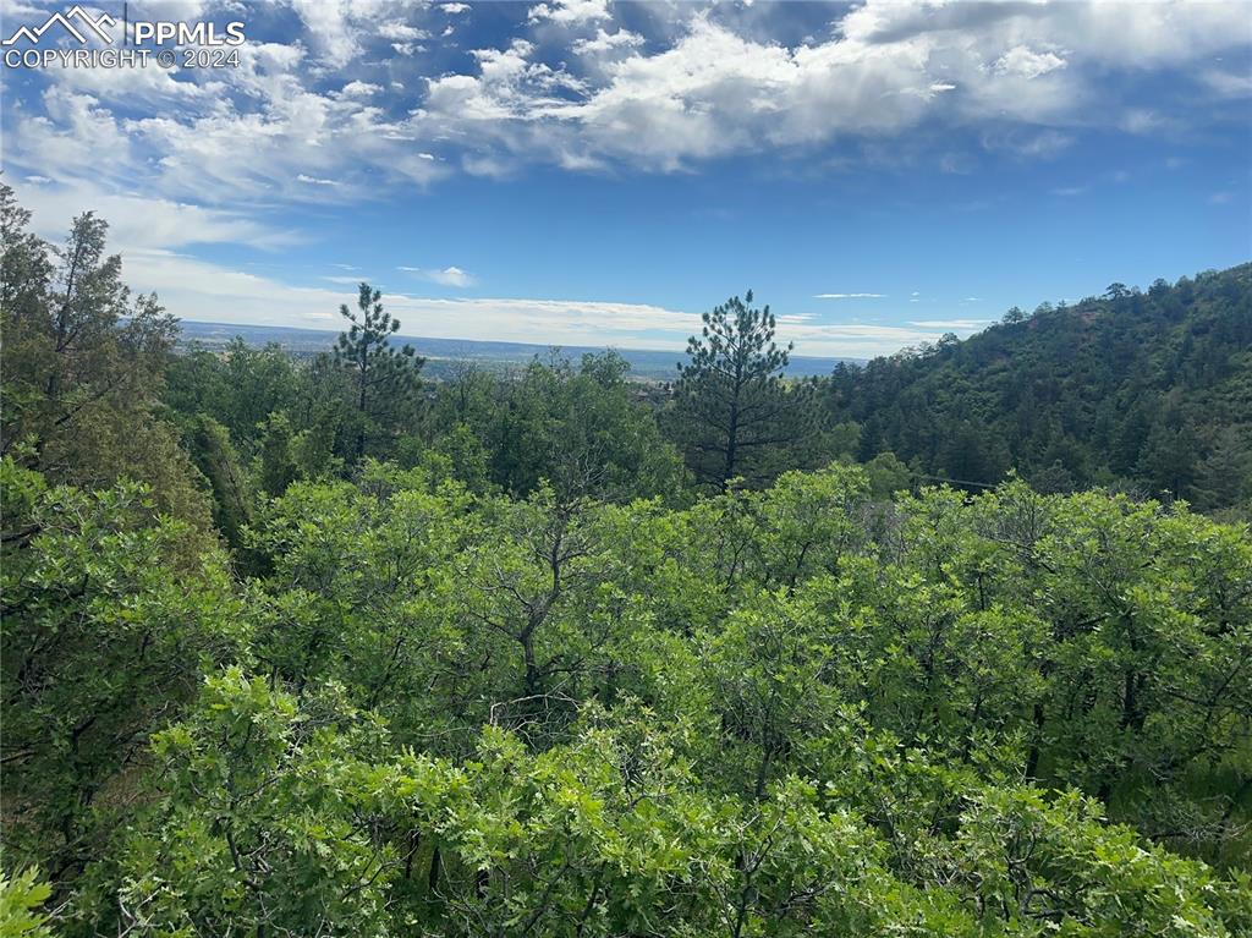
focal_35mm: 24
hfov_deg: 71.6
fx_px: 868
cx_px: 626
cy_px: 469
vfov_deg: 56.8
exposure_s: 1/4762
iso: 80
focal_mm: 6.86
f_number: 1.78
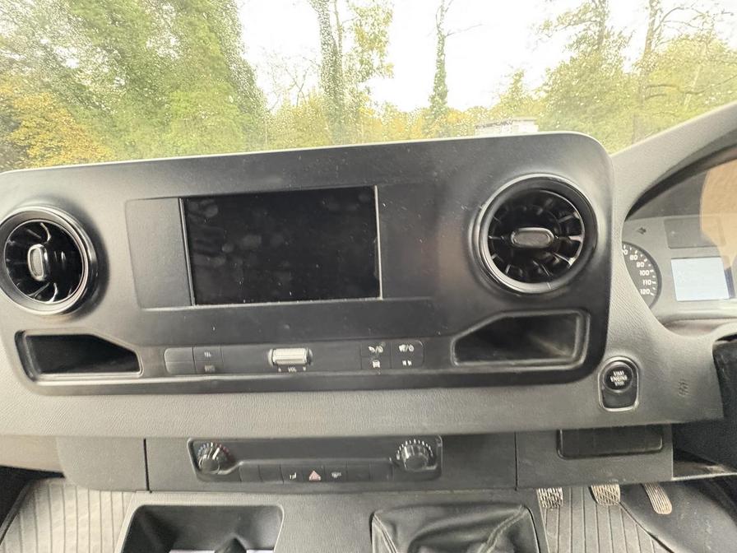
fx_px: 298
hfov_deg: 102.1
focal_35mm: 14
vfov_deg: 85.7
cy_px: 276
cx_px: 368
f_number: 2.2
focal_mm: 2.22
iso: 800
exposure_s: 1/42
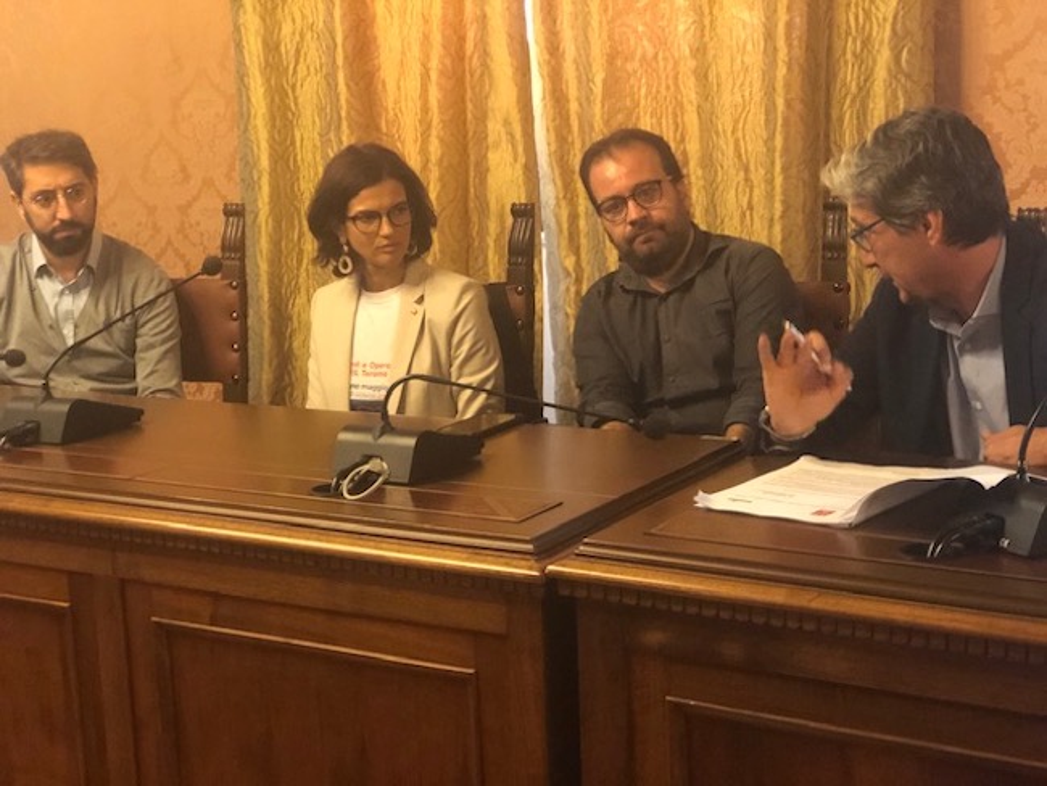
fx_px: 1725
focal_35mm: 57
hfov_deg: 33.8
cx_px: 524
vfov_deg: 25.7
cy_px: 393
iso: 1000
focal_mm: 6.6
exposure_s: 1/50
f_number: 2.8
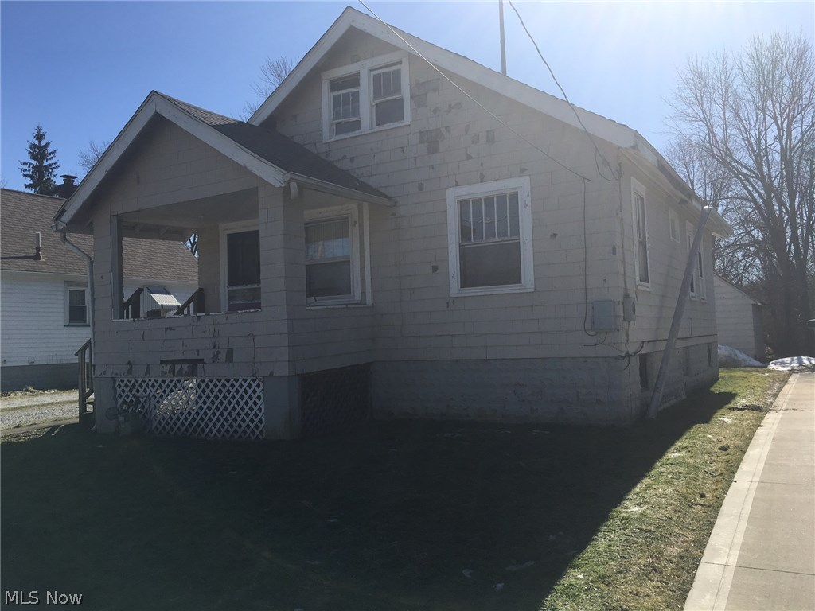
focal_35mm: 29
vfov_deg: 48.2
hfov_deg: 61.7
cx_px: 408
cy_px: 306
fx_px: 683
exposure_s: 1/2137
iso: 25
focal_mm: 4.15
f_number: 2.2
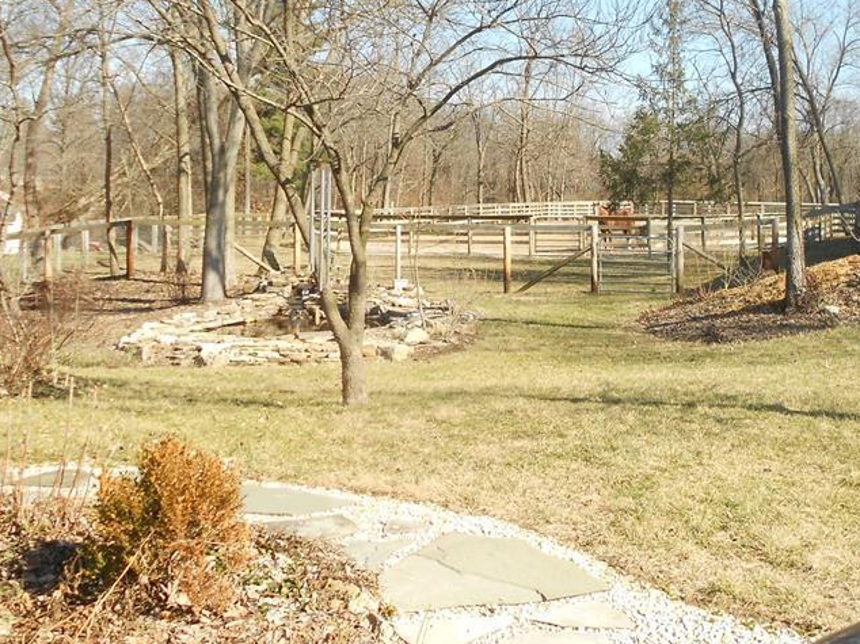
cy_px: 169
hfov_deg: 44.0
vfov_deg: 33.7
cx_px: 594
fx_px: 1043
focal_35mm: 42
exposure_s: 1/400
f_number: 3.2
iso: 80
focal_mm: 4.6
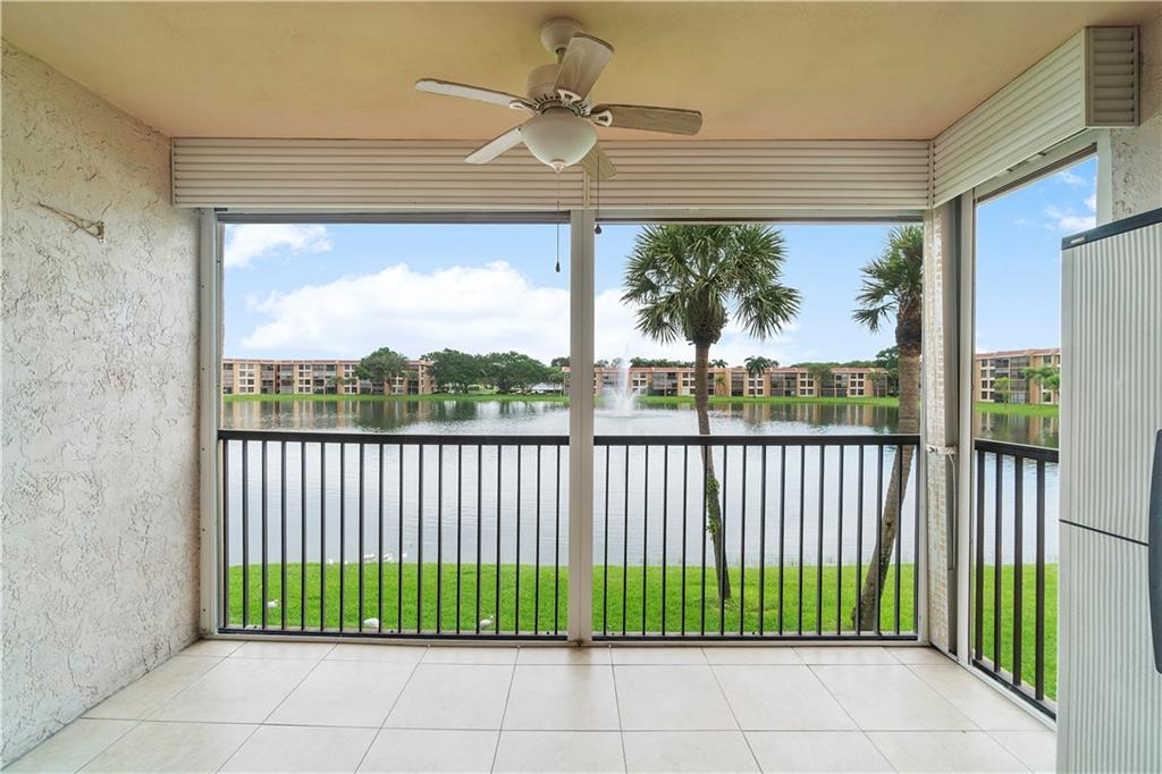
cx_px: 581
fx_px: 484
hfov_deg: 100.4
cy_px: 387
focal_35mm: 15
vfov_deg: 77.3
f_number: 11
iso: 100
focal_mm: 10
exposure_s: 1/15
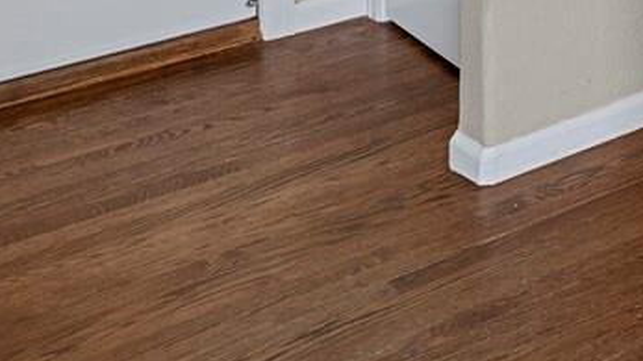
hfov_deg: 17.9
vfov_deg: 11.5
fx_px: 1398
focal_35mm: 82
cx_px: 1287
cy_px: -572
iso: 250
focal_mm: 17
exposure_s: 2.5
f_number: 9
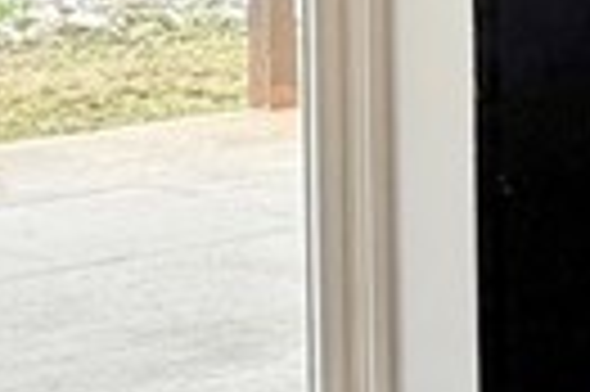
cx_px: 448
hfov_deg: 17.9
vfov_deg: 11.6
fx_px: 1866
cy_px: -151
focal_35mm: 114
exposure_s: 1/141
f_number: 2.2
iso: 40
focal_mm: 2.22
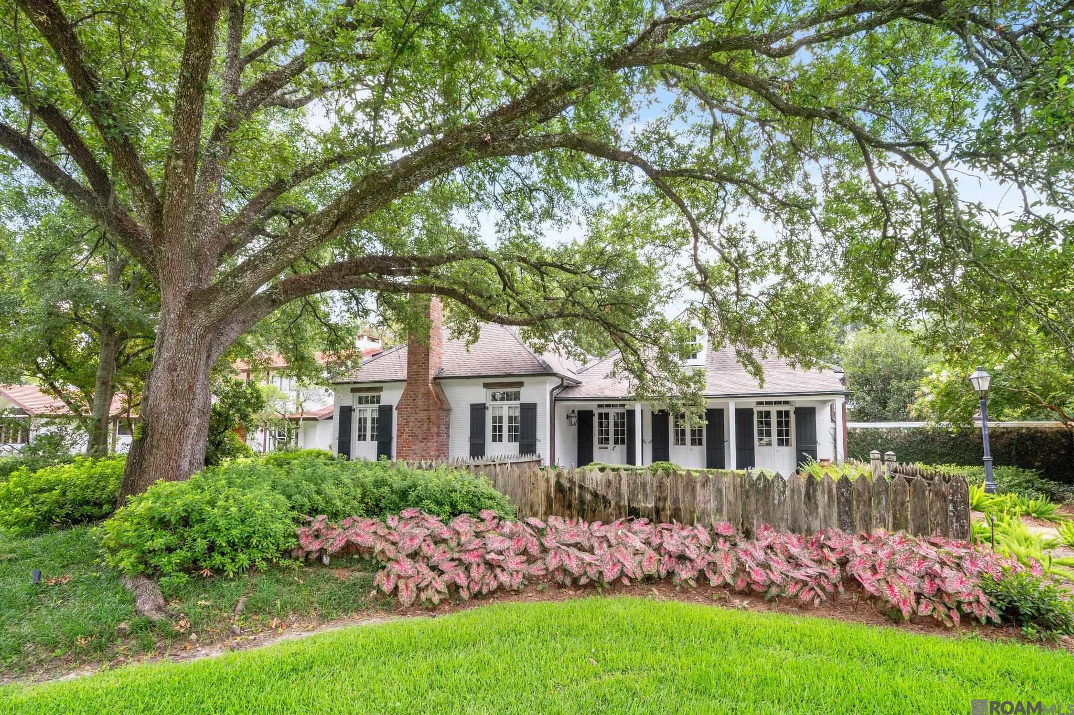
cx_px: 537
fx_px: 507
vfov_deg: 70.3
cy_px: 358
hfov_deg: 93.3
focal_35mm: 17
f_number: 10
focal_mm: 17
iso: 800
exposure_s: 1/160
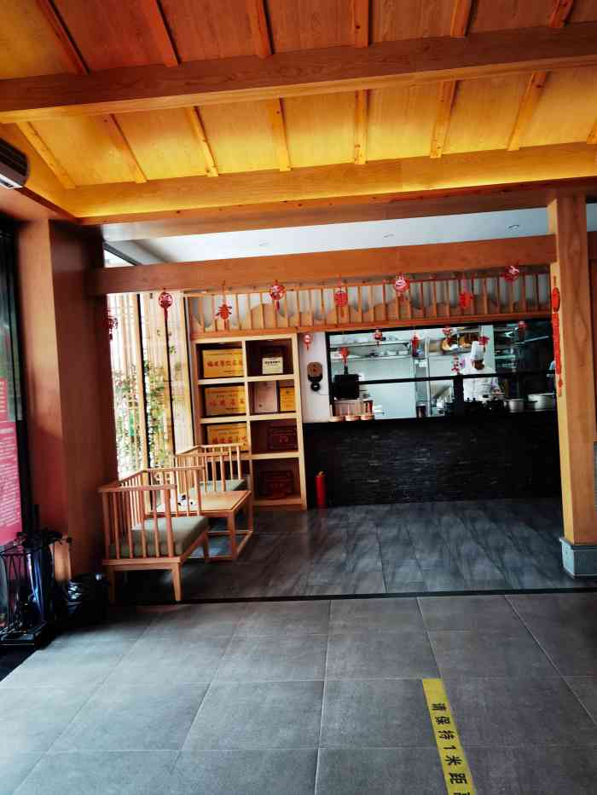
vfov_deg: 65.3
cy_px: 398
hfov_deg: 51.4
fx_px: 621
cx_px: 298
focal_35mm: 27
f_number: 1.9
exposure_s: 1/100
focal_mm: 6.71
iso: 100
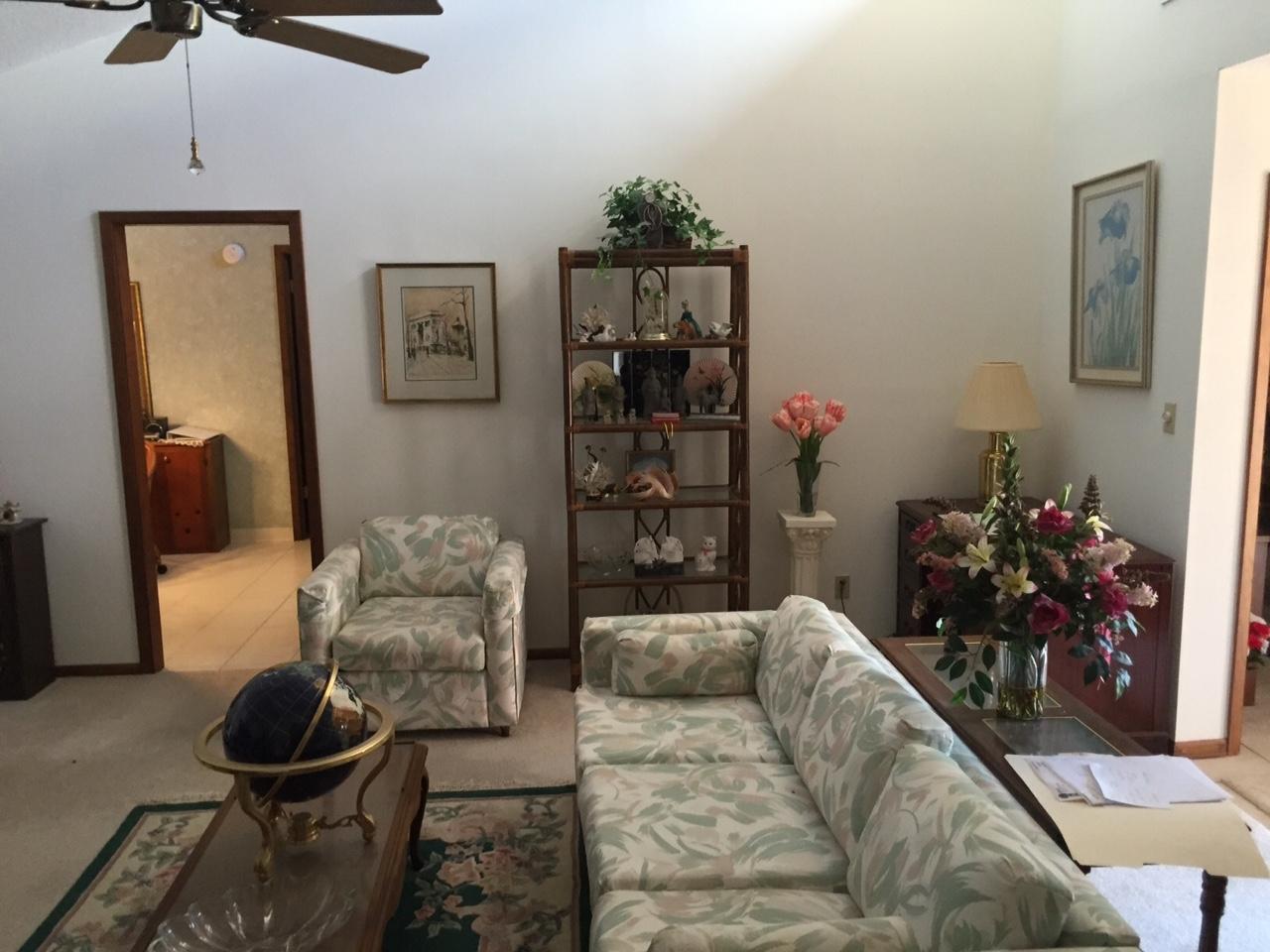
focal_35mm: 29
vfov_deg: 48.2
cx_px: 635
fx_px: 1064
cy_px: 476
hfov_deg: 61.7
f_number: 2.2
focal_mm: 4.15
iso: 160
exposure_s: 1/30
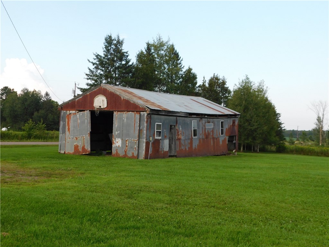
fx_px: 380
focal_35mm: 40
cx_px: 164
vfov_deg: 36.0
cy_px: 124
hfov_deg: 46.8
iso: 125
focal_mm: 7.1
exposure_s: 1/250
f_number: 3.6
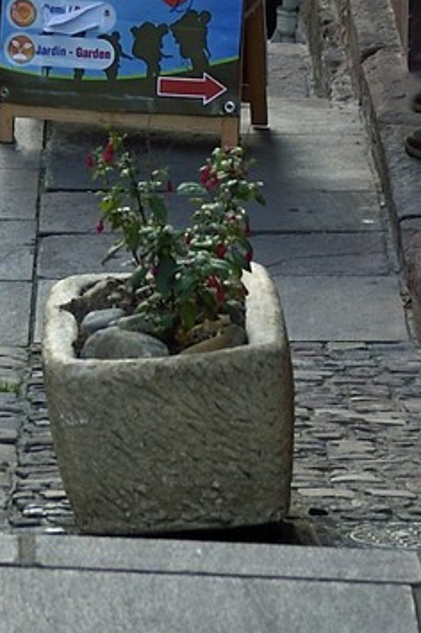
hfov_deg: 3.5
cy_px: -900
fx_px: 6907
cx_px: -332
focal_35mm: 393
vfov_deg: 5.1
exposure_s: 1/125
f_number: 6.3
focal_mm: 58
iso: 400
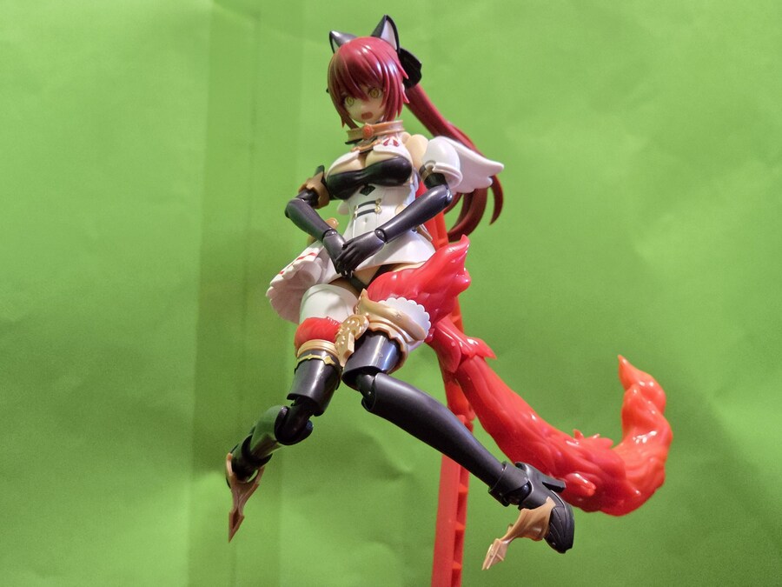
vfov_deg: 21.3
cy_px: 294
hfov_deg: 28.2
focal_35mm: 69
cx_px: 391
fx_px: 1559
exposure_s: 1/30
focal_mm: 7.9
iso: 1600
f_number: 2.4
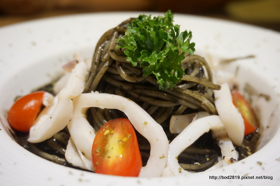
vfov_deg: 32.9
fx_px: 315
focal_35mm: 40
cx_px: 140
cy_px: 93
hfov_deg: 48.0
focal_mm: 27
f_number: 4.5
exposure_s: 1/60
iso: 640
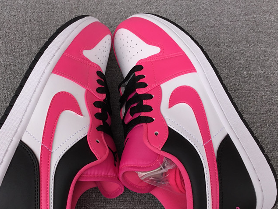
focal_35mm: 44
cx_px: 109
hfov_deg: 42.7
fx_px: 353
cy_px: 117
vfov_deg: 32.9
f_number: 2.4
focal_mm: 3.3
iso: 25
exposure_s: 1/269
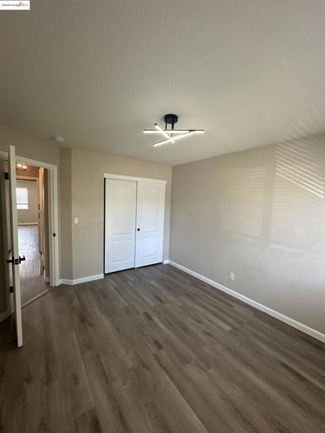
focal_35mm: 14
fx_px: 175
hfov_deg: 85.7
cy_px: 216
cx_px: 162
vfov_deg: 102.1
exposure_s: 1/120
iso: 250
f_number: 2.2
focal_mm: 2.22
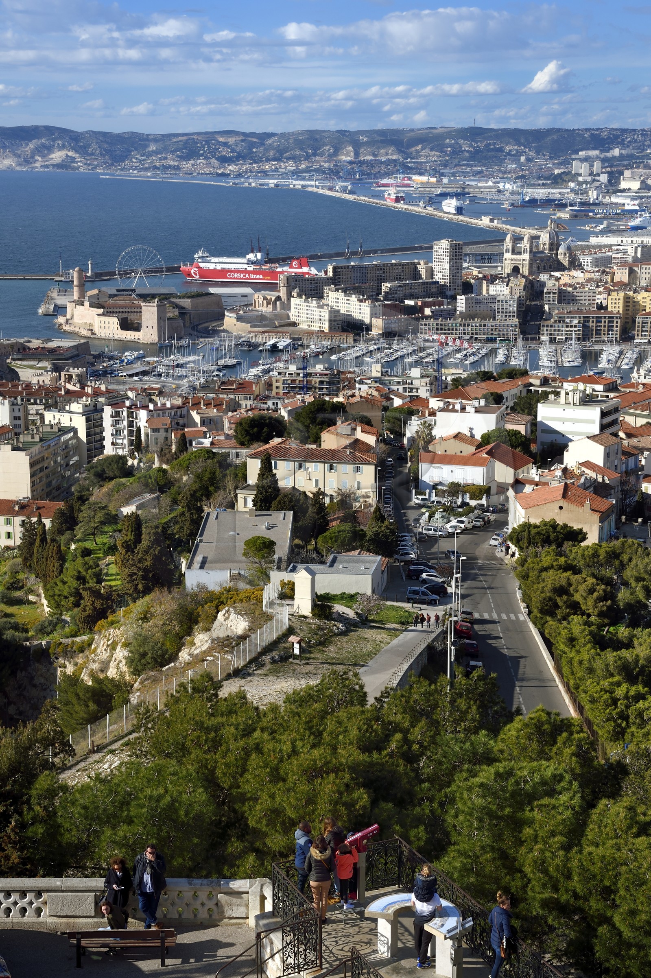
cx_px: 326
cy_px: 489
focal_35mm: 58
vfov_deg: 34.5
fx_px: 1575
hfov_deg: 23.4
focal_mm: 58
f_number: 11
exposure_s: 1/320
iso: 200
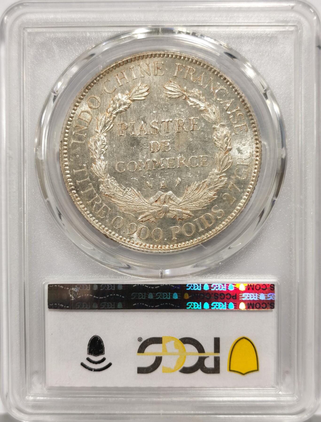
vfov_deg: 35.4
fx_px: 663
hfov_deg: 27.2
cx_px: 160
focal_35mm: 54
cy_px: 211
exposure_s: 1/100
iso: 80
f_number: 16
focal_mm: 5.56
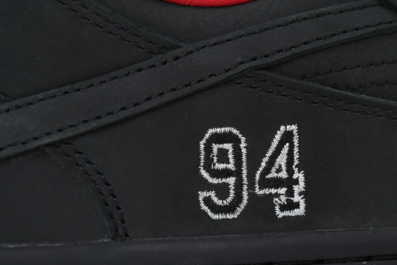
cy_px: 148
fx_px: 1422
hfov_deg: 15.9
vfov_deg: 10.6
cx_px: 210
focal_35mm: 129
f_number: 10
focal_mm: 115
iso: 400
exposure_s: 1/100
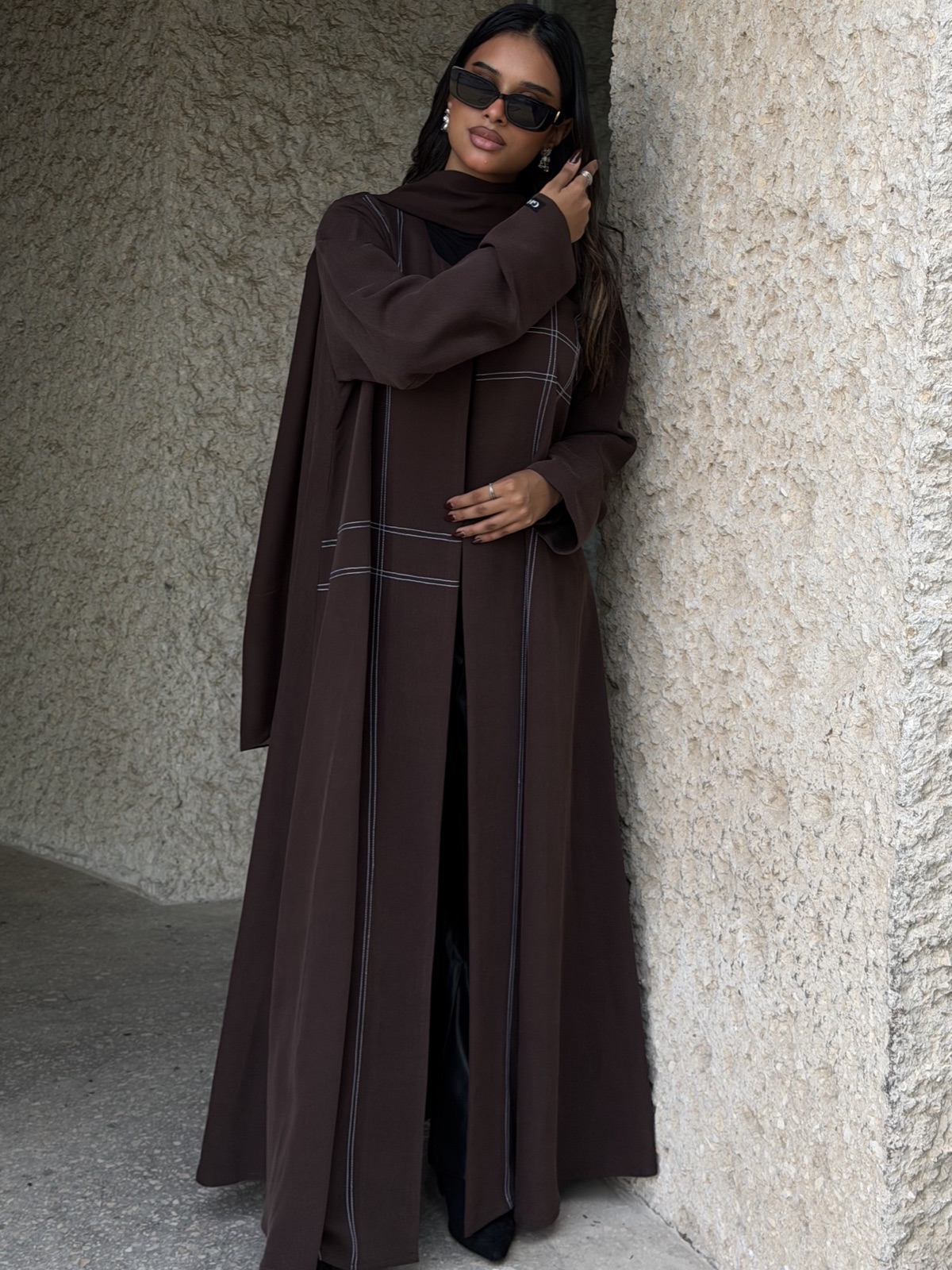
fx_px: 1760
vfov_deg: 39.7
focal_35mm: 48
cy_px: 635
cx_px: 476
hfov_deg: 30.3
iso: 64
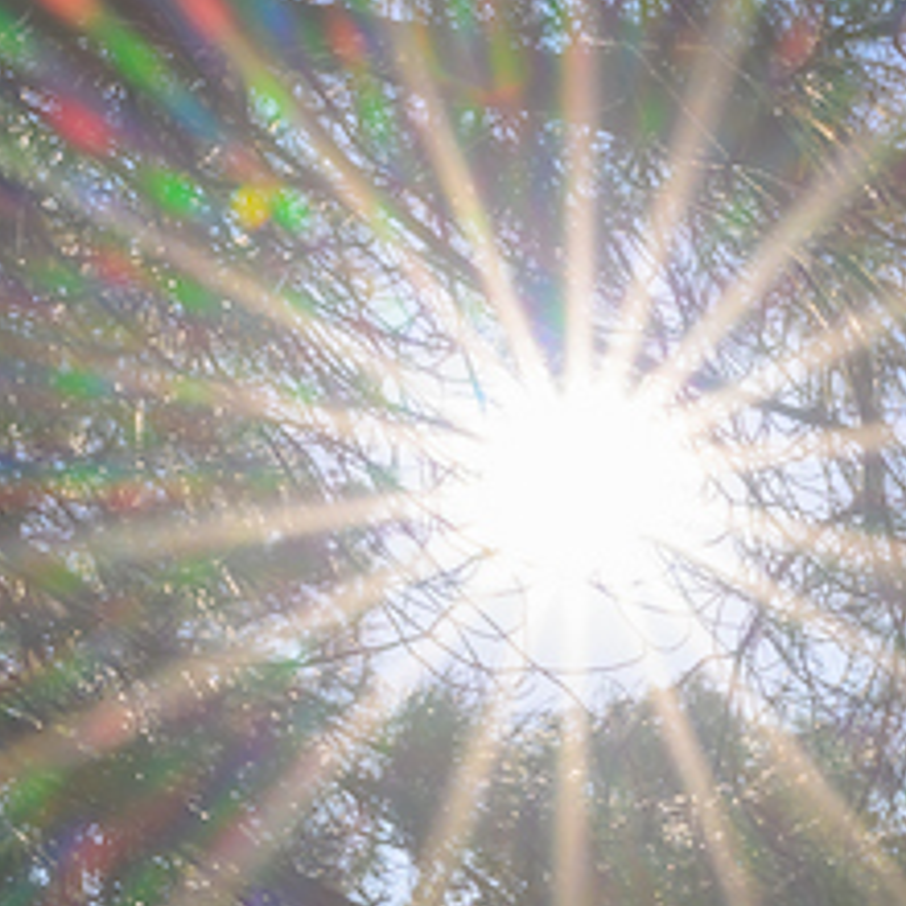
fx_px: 2674
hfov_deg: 16.0
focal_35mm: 90
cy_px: 1404
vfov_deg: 17.1
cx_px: 1680
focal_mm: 19.5
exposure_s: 1/60
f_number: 22
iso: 100
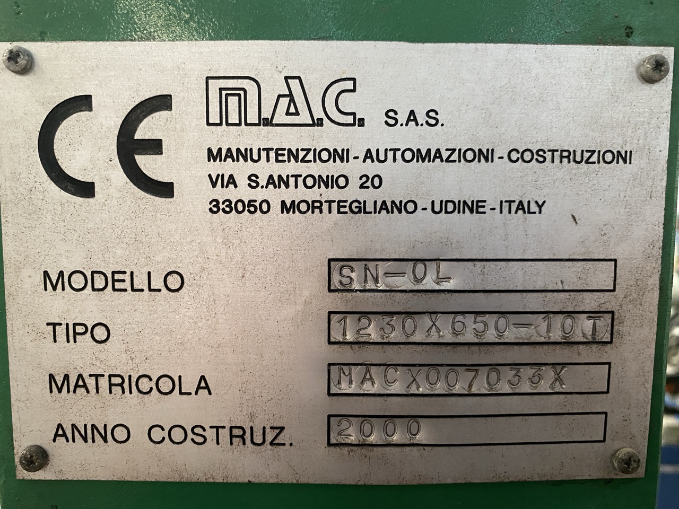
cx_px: 340
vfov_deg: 54.9
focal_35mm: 25
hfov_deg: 69.4
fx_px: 490
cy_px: 254
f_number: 1.8
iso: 320
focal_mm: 4.25
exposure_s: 1/60
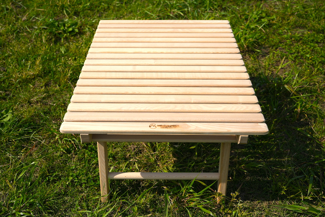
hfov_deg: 49.3
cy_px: 108
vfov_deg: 34.1
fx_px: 354
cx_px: 162
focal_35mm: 39
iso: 160
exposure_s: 1/1000
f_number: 8
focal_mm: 39.2
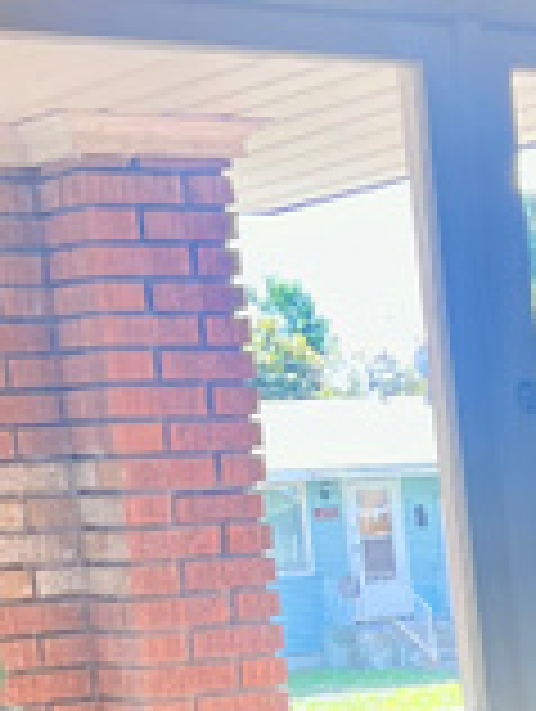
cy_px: 828
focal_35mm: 126
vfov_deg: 15.1
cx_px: 1045
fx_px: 2594
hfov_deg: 10.8
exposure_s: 1/120
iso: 64
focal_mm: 5.1
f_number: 1.6
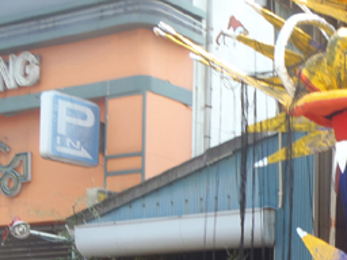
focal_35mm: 89
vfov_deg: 16.2
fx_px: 892
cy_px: 279
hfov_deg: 20.9
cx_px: 386
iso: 80
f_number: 4.6
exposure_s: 1/100
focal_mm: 6.83
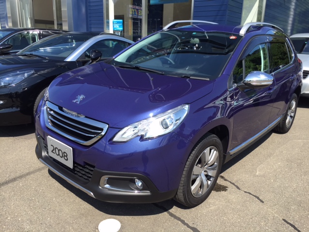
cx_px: 154
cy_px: 116
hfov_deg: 61.7
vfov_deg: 48.2
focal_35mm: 29
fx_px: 259
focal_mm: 4.15
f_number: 2.2
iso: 32
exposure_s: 1/920
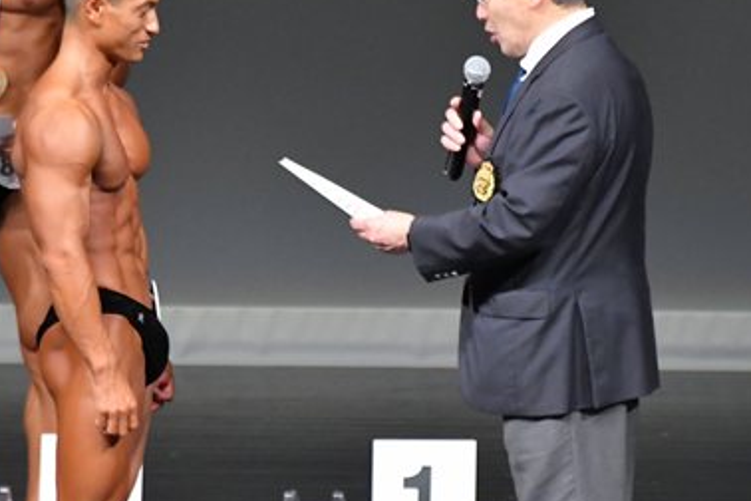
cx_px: 341
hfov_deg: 2.7
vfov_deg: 1.8
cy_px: 326
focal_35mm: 769
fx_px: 16041
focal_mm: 250
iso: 5000
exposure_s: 1/400
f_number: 5.6
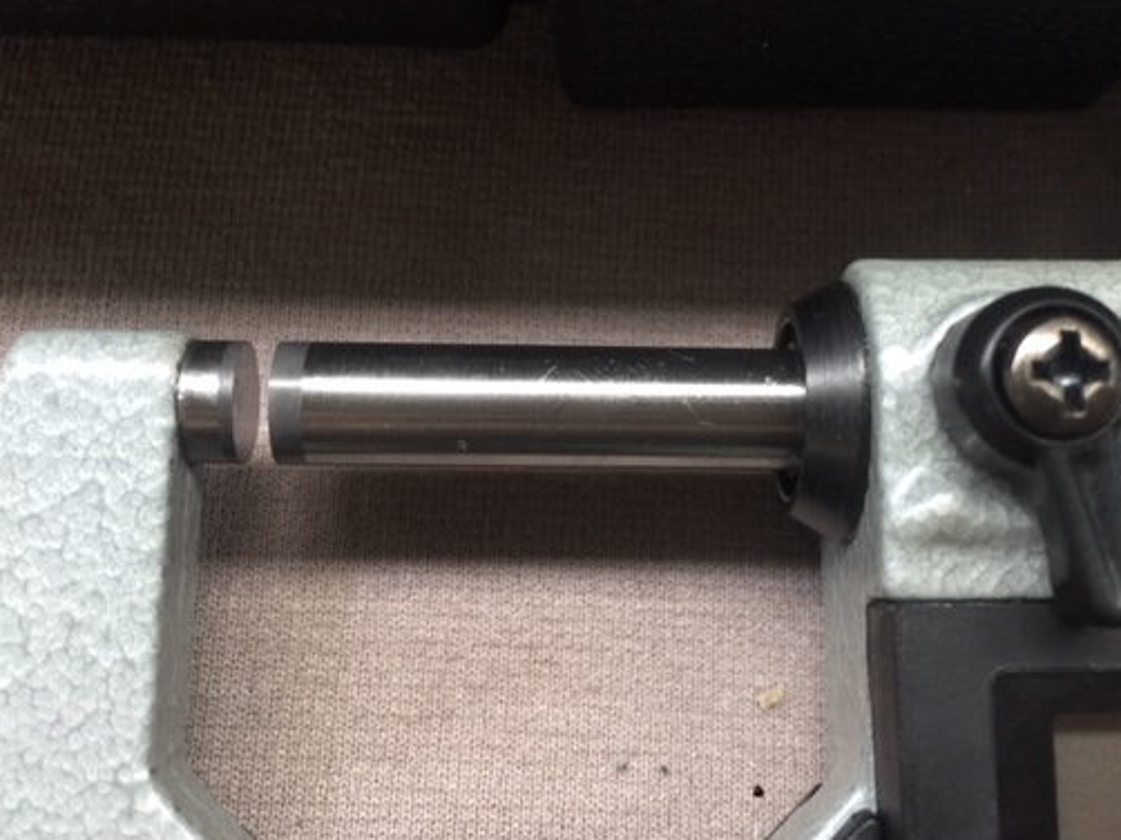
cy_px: 369
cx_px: 634
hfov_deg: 50.0
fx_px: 1198
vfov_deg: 38.6
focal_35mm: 37
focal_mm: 4.15
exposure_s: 1/33
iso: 64
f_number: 2.2
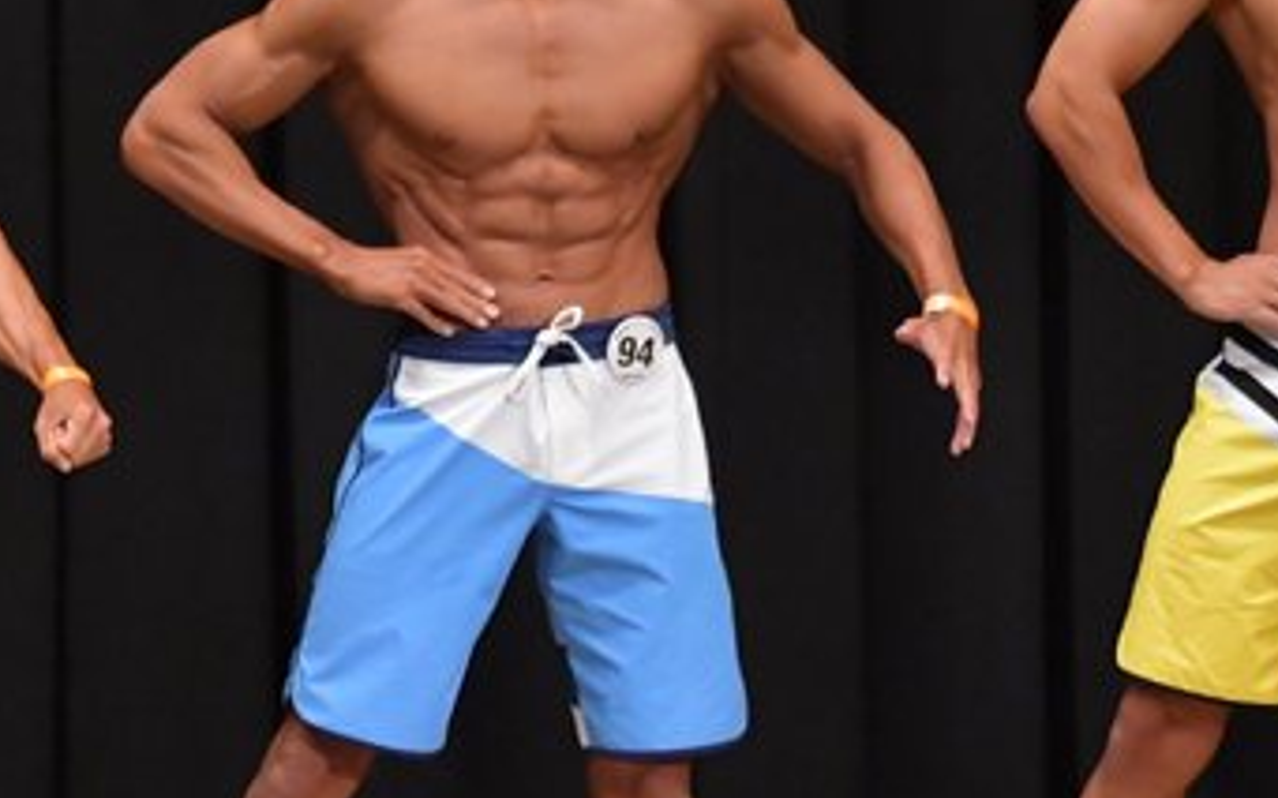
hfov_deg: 4.2
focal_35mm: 502
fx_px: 17482
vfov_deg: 2.6
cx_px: -2
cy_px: 457
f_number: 5.6
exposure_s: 1/400
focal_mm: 145
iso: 6400
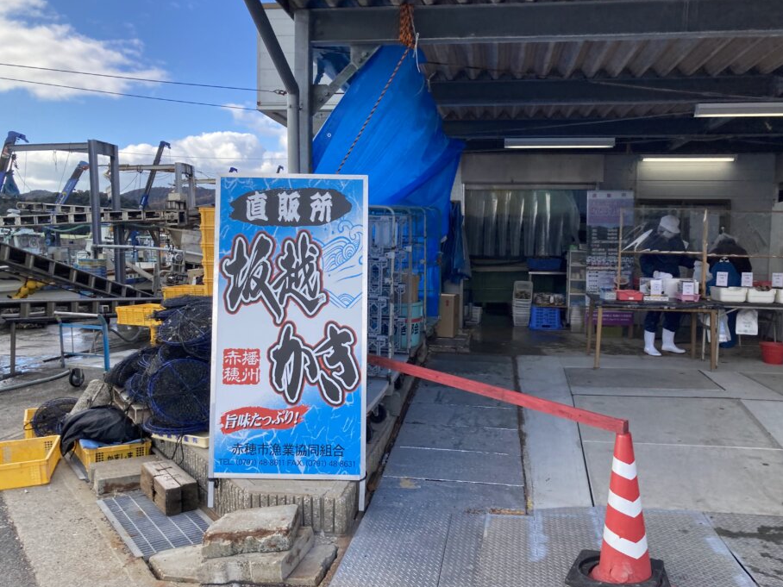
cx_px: 392
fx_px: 656
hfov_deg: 61.7
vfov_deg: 48.2
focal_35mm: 29
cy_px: 300
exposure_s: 1/666
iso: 20
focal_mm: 3.99
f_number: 1.8
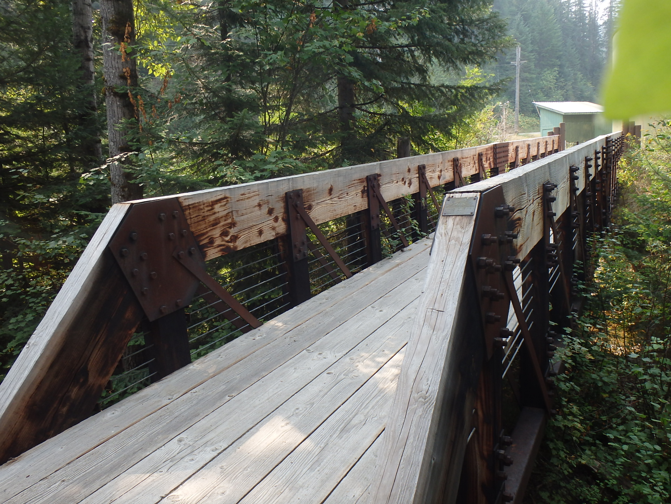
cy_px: 252
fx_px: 543
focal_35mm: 28
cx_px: 336
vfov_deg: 49.7
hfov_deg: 63.4
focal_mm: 5
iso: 125
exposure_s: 1/125
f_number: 3.9
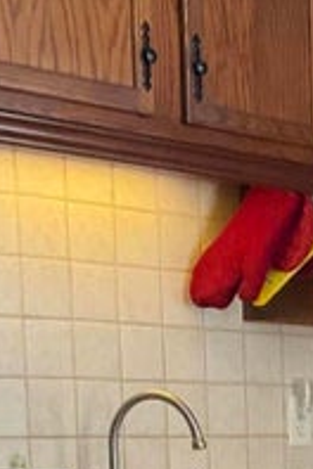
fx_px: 1695
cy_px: 635
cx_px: 556
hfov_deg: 10.0
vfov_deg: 15.0
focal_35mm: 130
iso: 125
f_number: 1.8
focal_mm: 3
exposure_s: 1/60
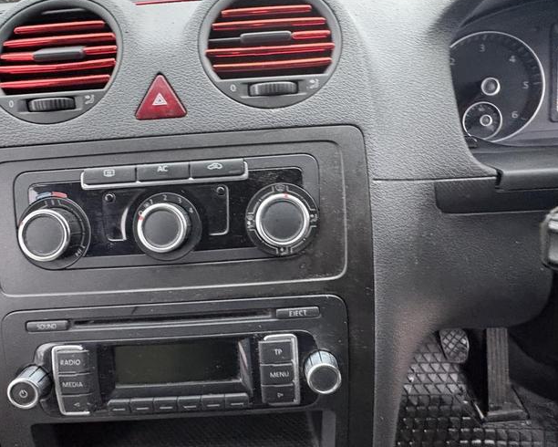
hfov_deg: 80.3
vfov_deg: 67.8
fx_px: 330
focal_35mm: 20
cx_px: 262
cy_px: 192
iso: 1000
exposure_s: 1/40
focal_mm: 2.22
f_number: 2.2
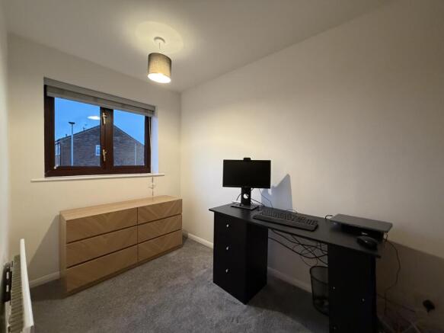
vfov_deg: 85.7
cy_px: 166
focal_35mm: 14
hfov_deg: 102.1
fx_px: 180
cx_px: 222
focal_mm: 2.22
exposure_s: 1/50
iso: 500
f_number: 2.2
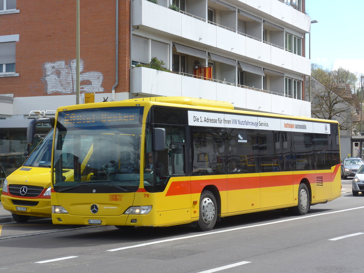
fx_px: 841
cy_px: 136
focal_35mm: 80
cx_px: 182
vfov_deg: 18.4
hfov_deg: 24.4
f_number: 4.4
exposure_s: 1/320
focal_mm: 16
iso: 100
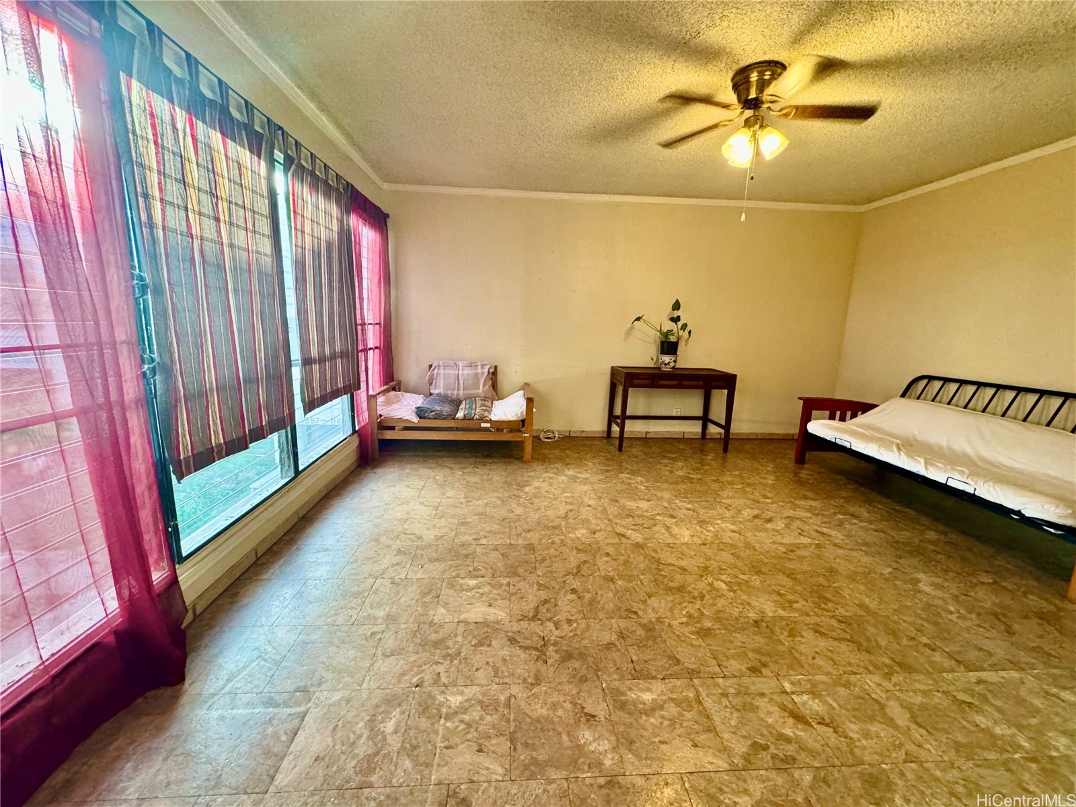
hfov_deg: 102.1
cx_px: 538
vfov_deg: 85.7
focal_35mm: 14
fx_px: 435
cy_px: 404
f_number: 2.2
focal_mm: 2.22
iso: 500
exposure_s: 1/60
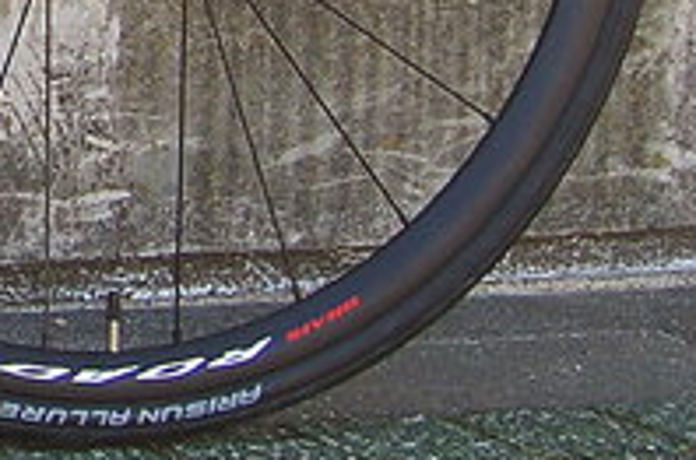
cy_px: -423
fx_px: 3896
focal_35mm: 202
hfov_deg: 9.2
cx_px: -932
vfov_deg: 6.6
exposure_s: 1/160
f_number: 6.3
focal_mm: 26
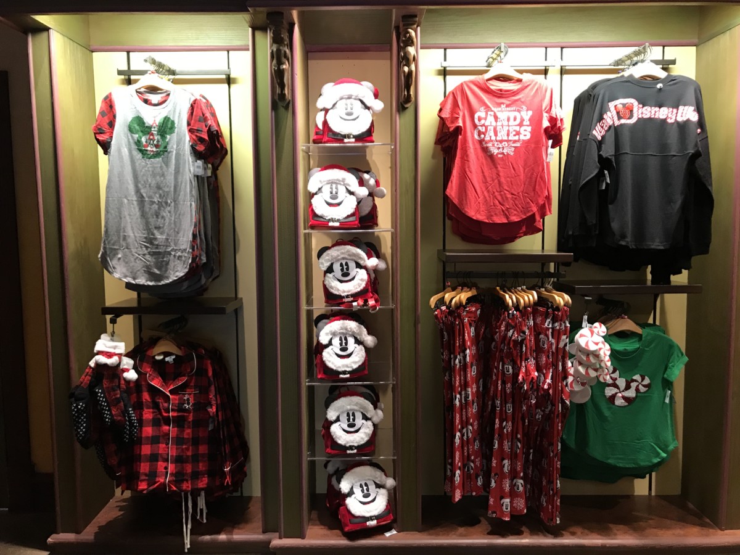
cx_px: 370
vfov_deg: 49.7
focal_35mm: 28
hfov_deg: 63.4
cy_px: 278
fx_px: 599
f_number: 1.8
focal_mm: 3.99
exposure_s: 1/15
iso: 64
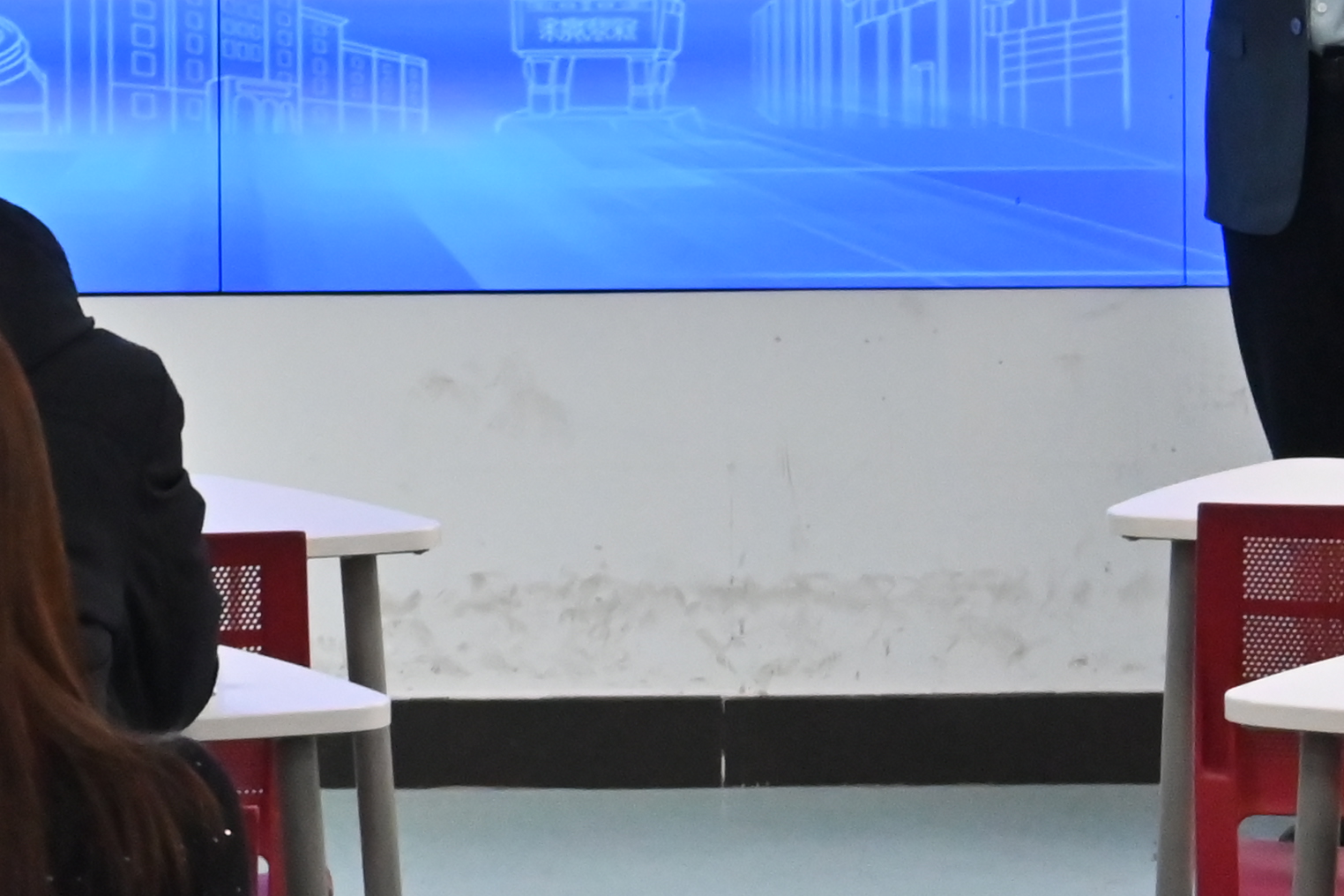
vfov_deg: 6.6
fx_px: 7572
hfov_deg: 10.1
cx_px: 282
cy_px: -604
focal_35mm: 203
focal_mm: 37
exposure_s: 1/160
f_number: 5.3
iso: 1600
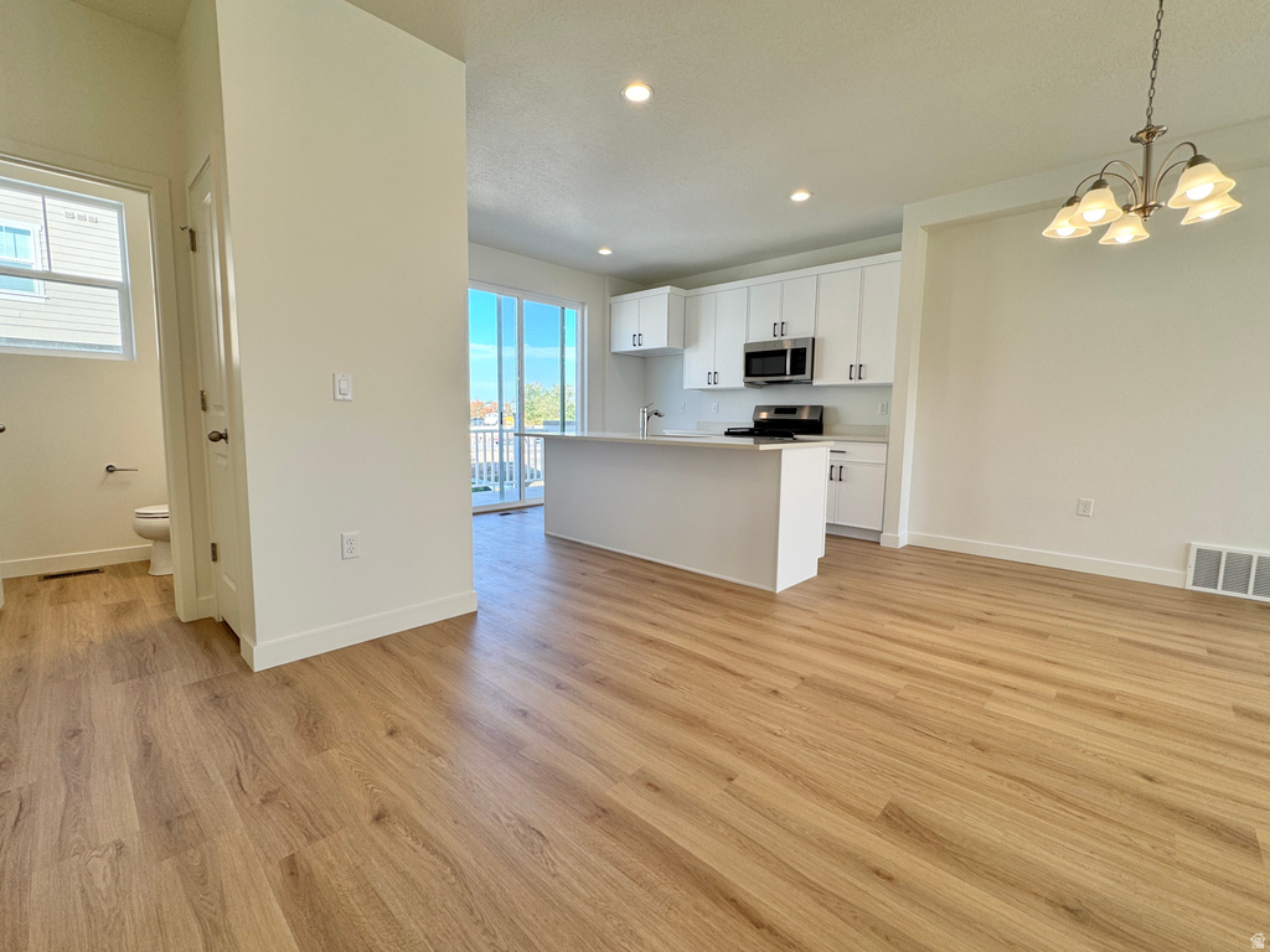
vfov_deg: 85.7
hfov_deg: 102.1
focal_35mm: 14
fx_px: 514
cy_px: 476
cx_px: 635
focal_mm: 2.22
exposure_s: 1/120
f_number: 2.2
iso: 64
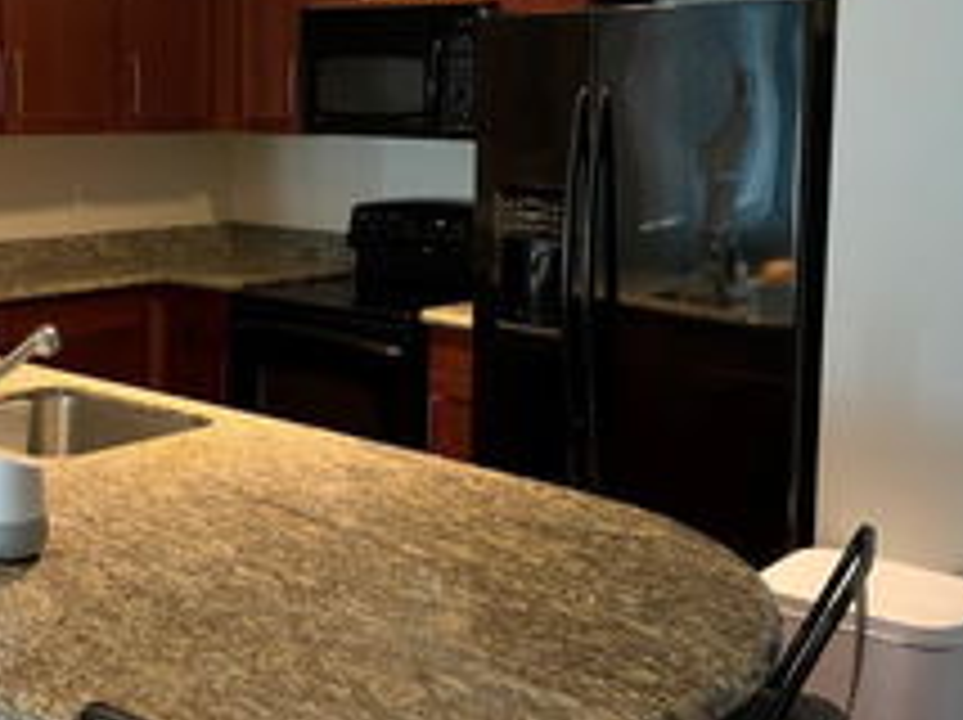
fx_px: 1445
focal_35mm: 52
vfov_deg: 27.8
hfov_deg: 36.6
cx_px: 340
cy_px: 256
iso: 400
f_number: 1.8
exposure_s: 1/30
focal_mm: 4.25
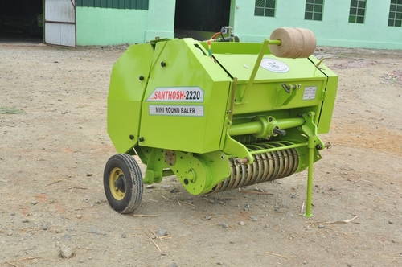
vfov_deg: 28.0
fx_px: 535
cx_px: 201
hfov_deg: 41.2
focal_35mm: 48
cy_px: 134
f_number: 11
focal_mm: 32
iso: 400
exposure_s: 1/125
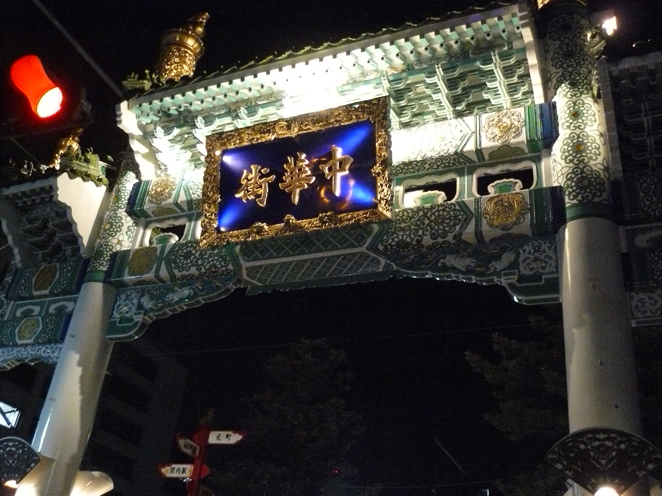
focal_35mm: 36
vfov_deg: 39.7
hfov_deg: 51.4
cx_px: 331
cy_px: 248
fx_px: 688
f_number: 2.8
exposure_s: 1/13
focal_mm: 6
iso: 800
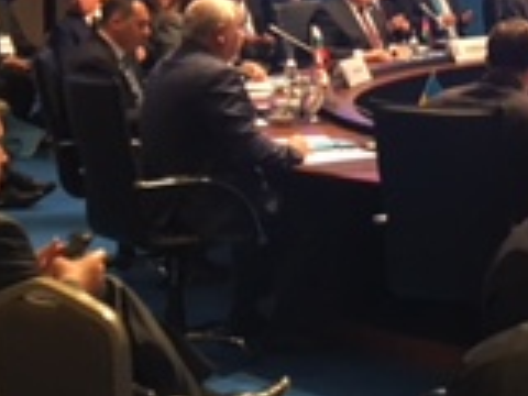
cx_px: 931
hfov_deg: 14.9
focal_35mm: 116
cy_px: -30
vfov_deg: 12.6
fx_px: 1769
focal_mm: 4.15
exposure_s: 1/33
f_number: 2.2
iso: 200
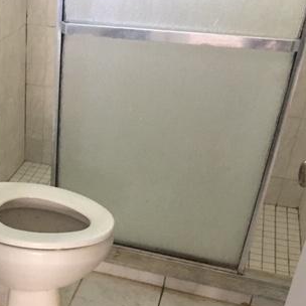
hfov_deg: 30.0
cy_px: 214
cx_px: 17
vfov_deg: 31.3
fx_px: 540
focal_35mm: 54
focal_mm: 4.15
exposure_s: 1/8
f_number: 2.2
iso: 200
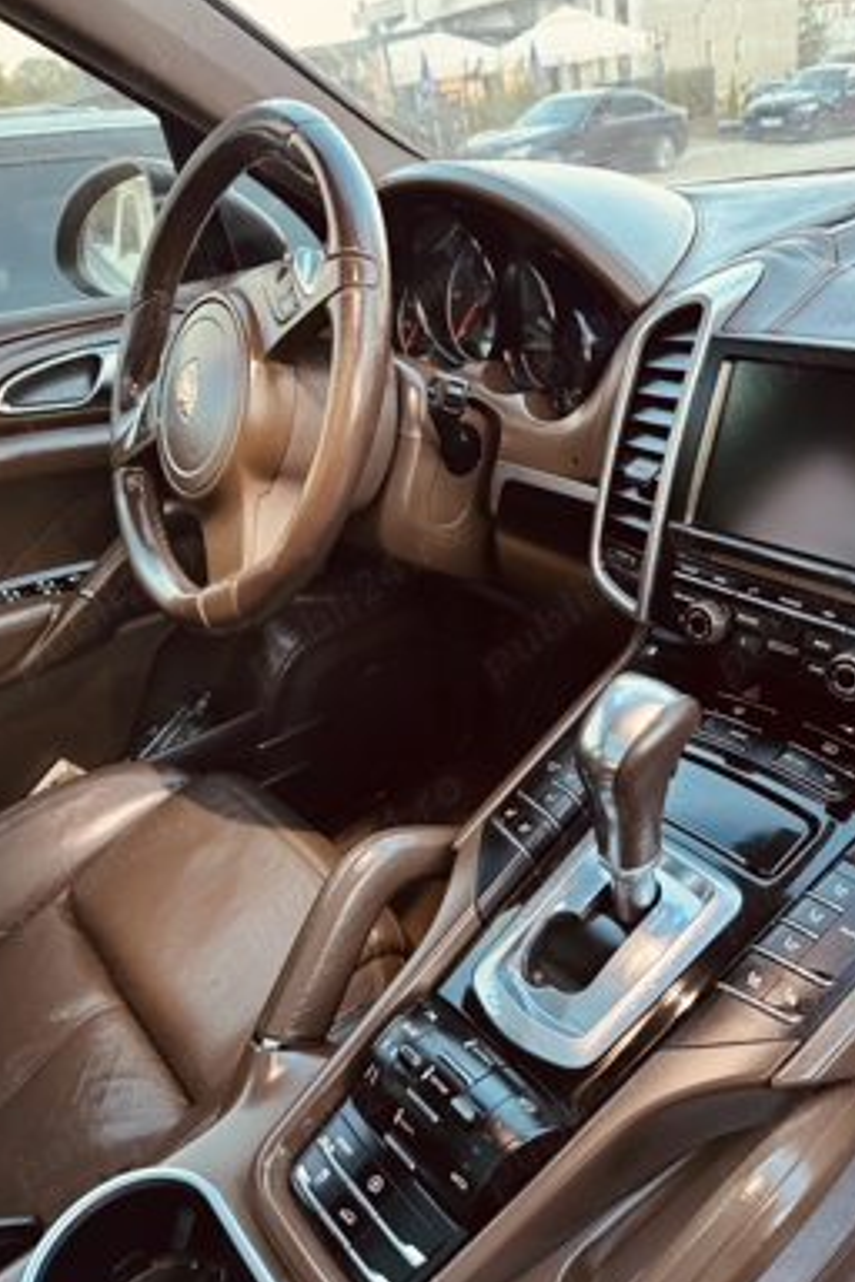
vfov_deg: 69.4
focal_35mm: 26
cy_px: 654
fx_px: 926
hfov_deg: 49.5
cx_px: 471
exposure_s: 1/50
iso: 800
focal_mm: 6.76
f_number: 1.78
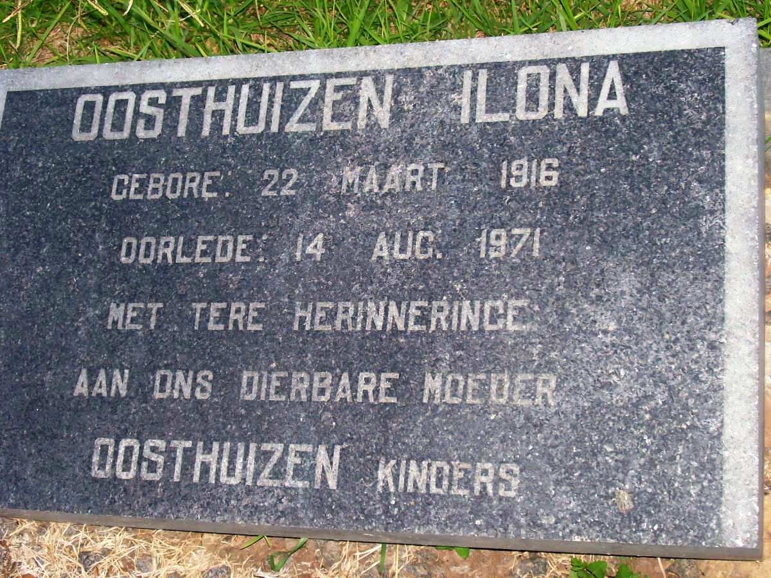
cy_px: 289
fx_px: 1247
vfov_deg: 26.1
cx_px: 386
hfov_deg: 34.3
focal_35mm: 56
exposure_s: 1/185
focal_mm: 9.4
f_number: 3.4
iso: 80
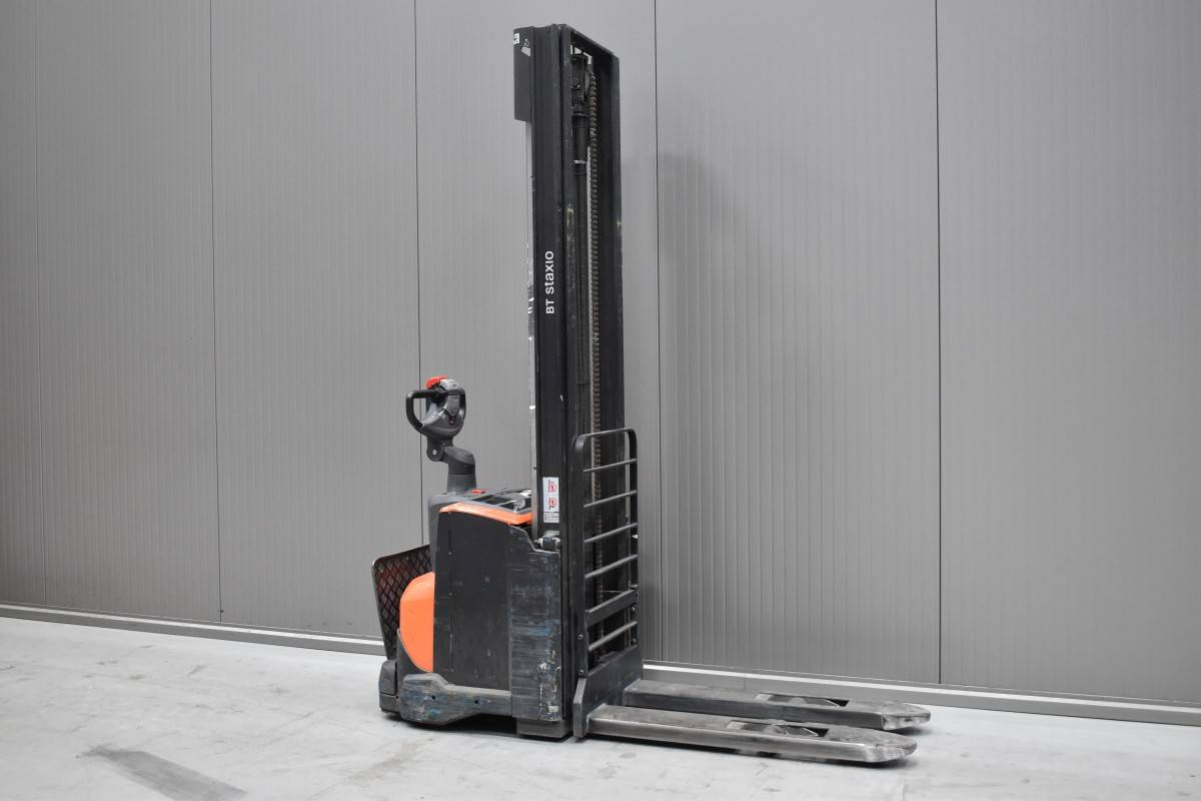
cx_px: 600
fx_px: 1251
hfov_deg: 51.3
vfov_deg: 35.5
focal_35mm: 38
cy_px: 400
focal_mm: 25
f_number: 5
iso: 1600
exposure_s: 1/50
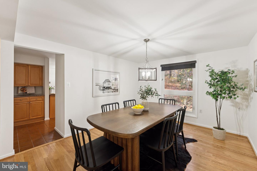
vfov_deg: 78.5
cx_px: 128
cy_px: 86
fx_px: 105
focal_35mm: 15
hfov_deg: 101.5
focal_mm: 14.7
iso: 200
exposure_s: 1/13
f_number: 8
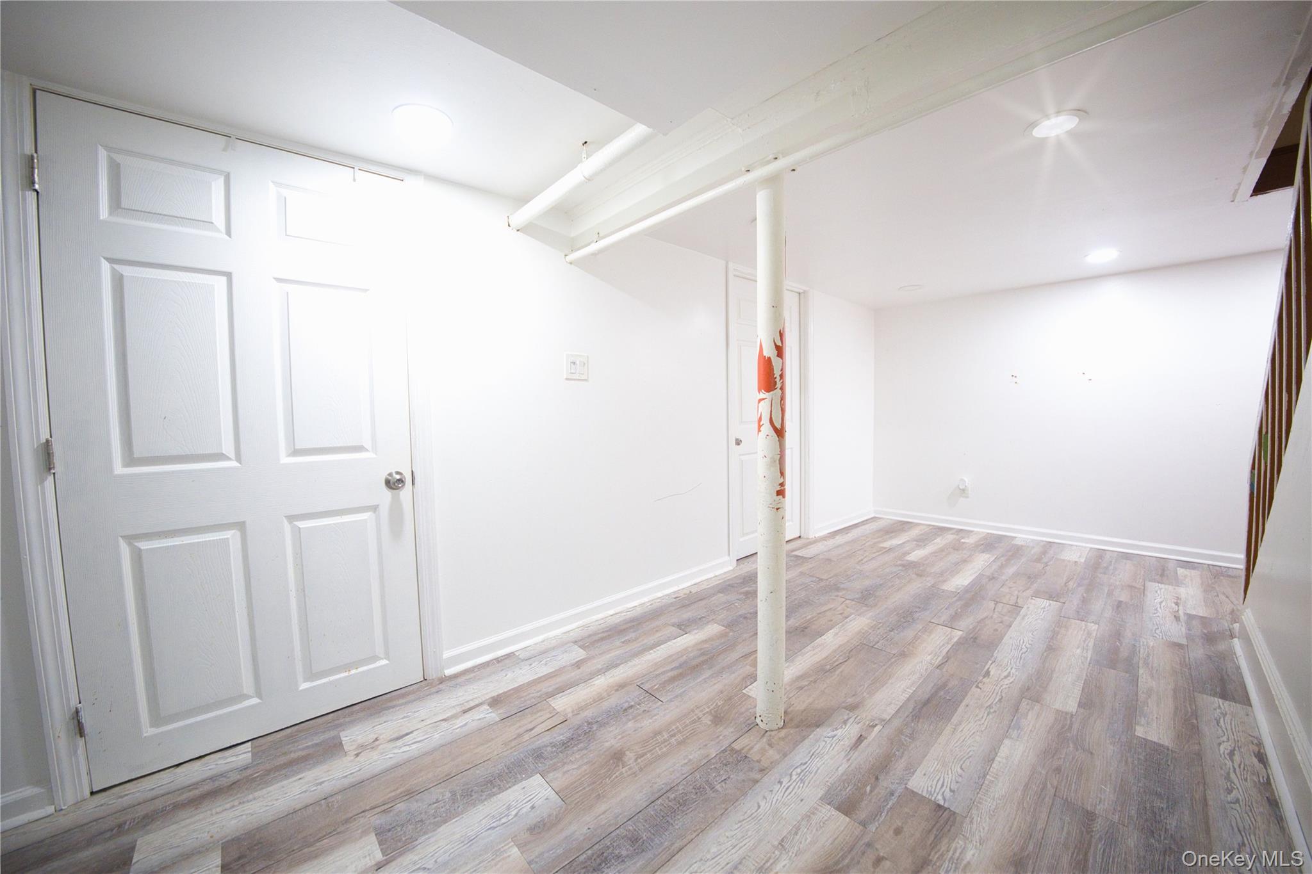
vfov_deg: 90.0
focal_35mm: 12
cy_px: 437
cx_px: 656
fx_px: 437
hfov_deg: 112.6
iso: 2000
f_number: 2.8
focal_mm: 8
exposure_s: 1/125
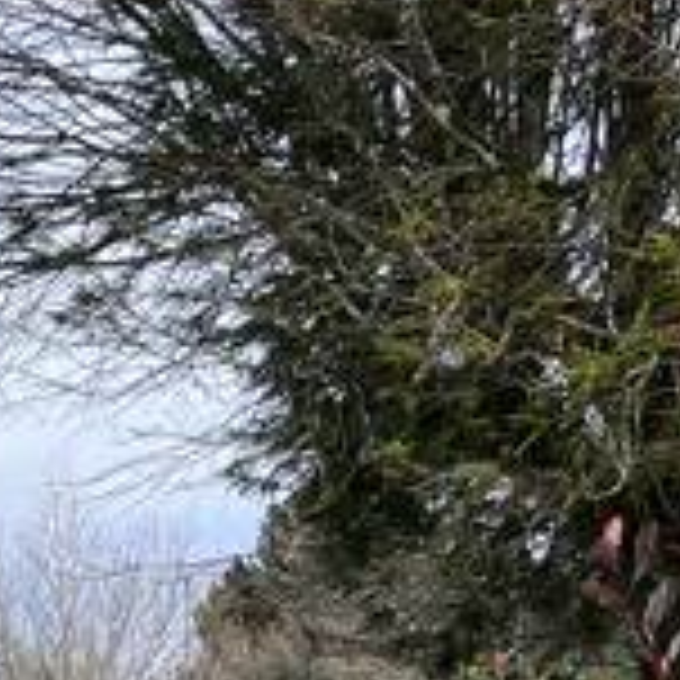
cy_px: 923
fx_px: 2711
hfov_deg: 12.0
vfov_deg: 13.7
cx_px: -860
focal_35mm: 122
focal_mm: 5.1
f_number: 1.6
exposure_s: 1/2179
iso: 50
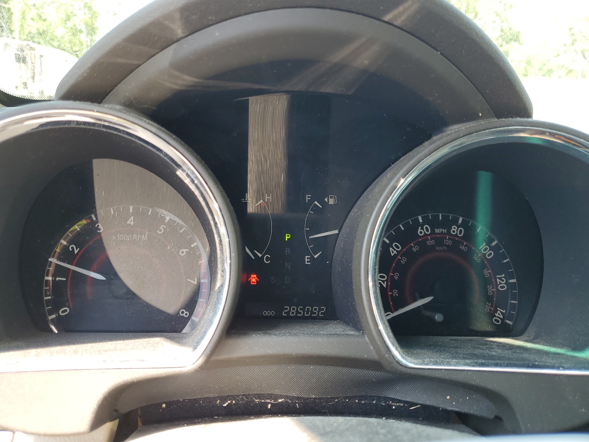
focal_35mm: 26
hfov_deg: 67.3
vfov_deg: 53.1
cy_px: 221
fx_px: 442
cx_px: 294
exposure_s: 1/132
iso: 50
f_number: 1.5
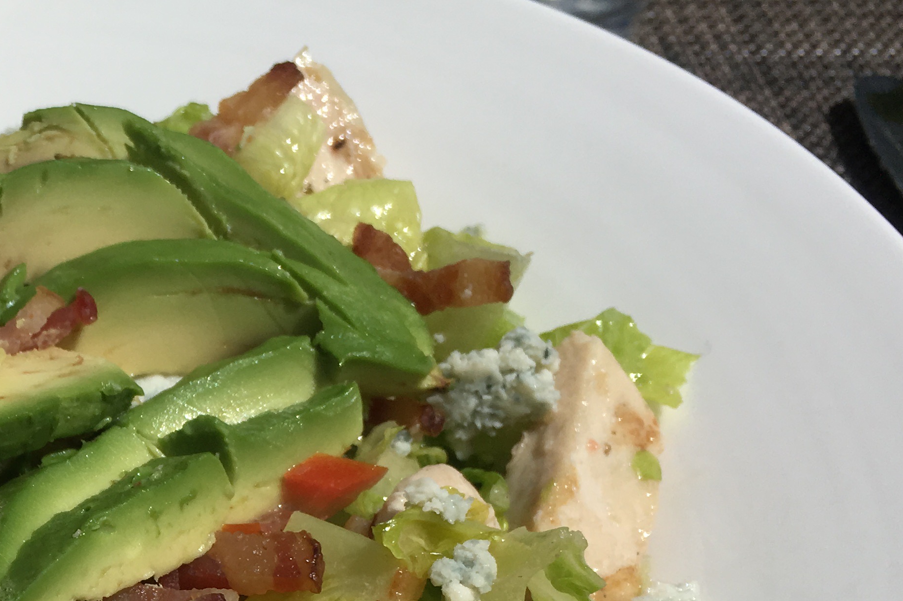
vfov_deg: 20.0
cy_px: 583
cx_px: 18
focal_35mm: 66
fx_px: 1655
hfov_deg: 28.8
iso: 25
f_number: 2.2
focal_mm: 4.15
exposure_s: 1/6410
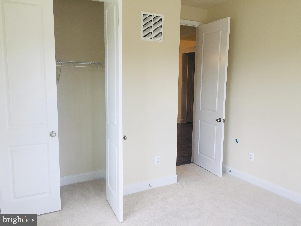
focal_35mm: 29
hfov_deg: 61.7
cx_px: 150
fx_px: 252
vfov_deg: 48.2
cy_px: 113
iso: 50
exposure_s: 1/120
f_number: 2.2
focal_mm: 4.15
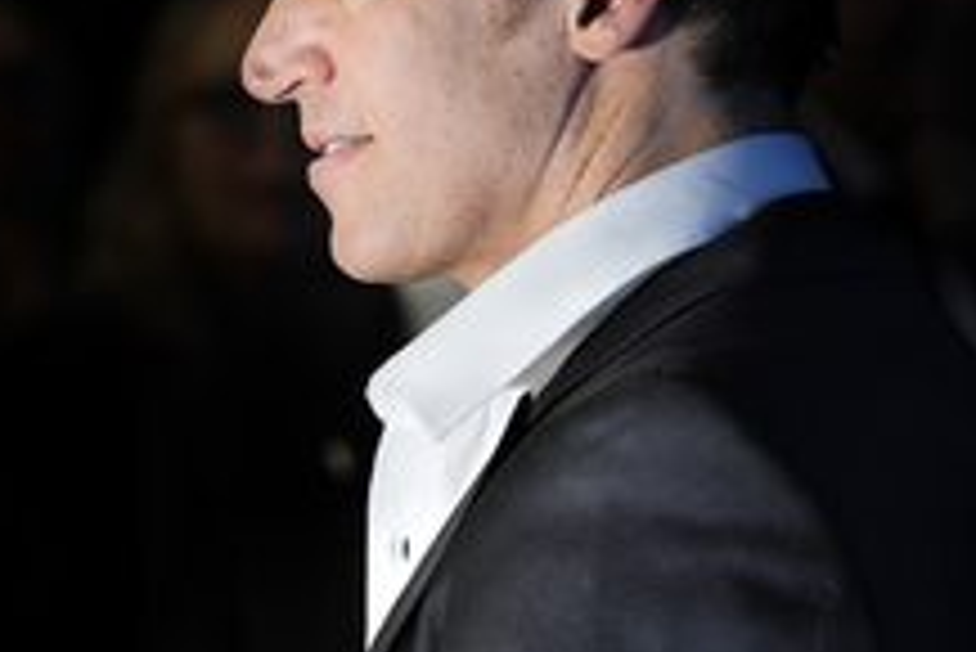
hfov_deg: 5.0
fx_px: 11258
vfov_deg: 3.3
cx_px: 126
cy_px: 175
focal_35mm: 415
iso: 400
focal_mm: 200
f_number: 5.6
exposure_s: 1/200
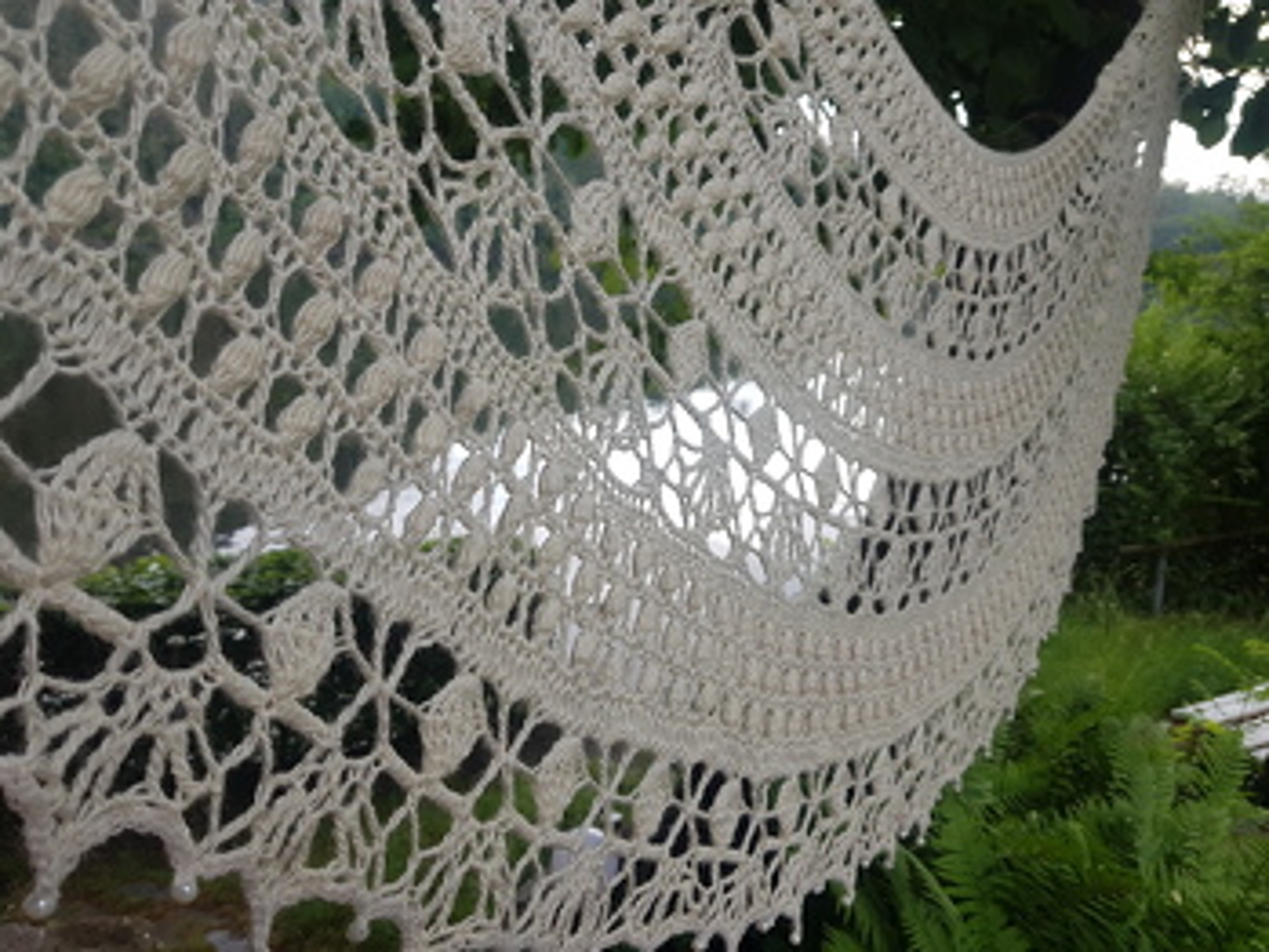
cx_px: 634
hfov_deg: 67.3
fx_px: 953
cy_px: 476
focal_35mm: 26
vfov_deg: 53.1
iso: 50
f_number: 1.7
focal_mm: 4.2
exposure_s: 1/356
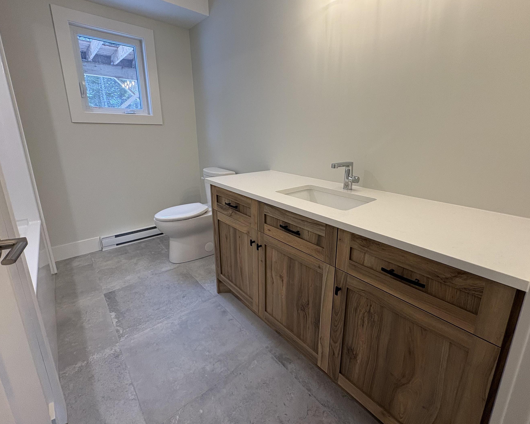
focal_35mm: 16
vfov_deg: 80.2
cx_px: 283
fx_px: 251
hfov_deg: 93.0
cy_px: 192
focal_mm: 2.22
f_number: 2.2
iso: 160
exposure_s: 1/120
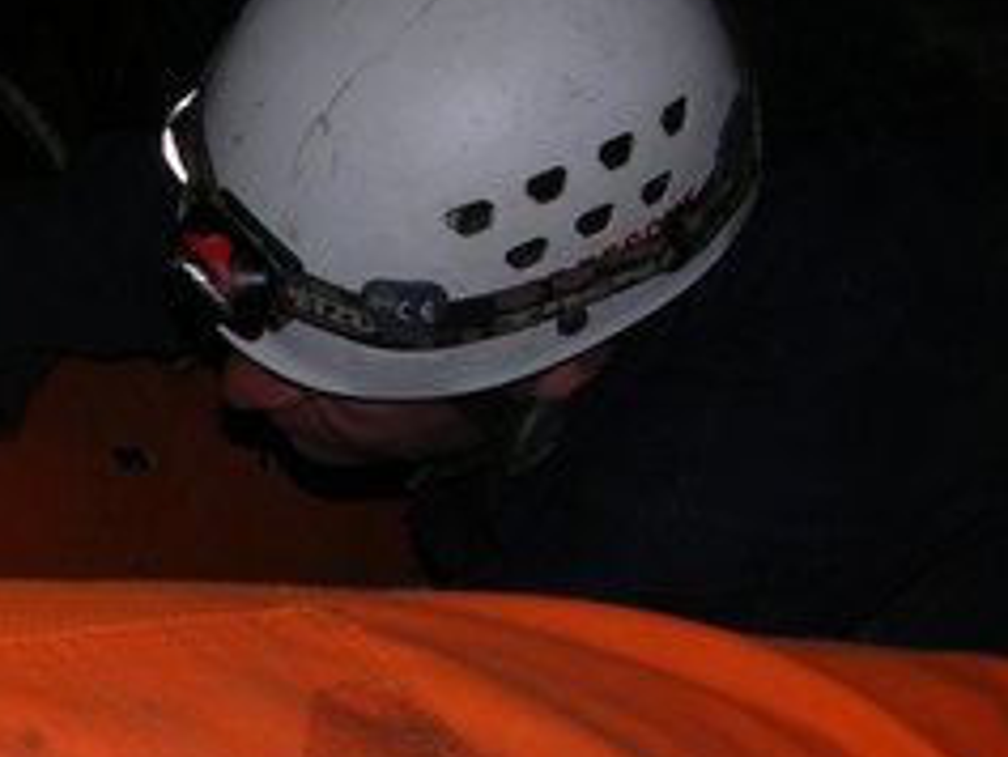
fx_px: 3438
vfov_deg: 12.5
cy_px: 663
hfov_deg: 16.1
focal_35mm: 118
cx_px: -179
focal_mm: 8.9
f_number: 5
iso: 50
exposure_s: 1/30
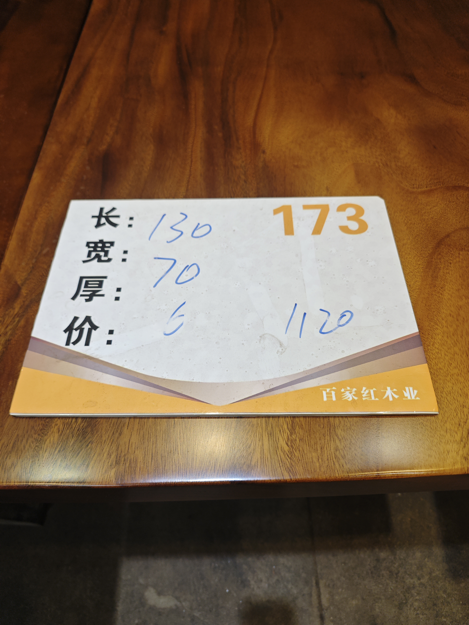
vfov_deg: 73.9
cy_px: 312
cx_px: 234
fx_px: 415
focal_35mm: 23
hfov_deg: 58.9
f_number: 1.6
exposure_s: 1/100
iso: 50
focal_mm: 6.55
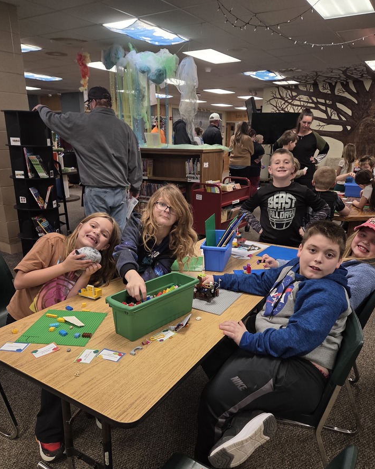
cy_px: 264
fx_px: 361
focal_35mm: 26
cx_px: 198
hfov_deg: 54.9
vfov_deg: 65.8
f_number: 1.8
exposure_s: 1/120
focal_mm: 5.4
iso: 125
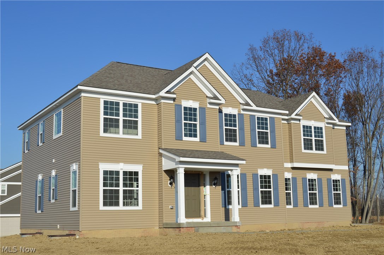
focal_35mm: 46
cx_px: 192
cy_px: 128
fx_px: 495
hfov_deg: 42.4
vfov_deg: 28.9
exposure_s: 1/320
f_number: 9
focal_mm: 31
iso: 100
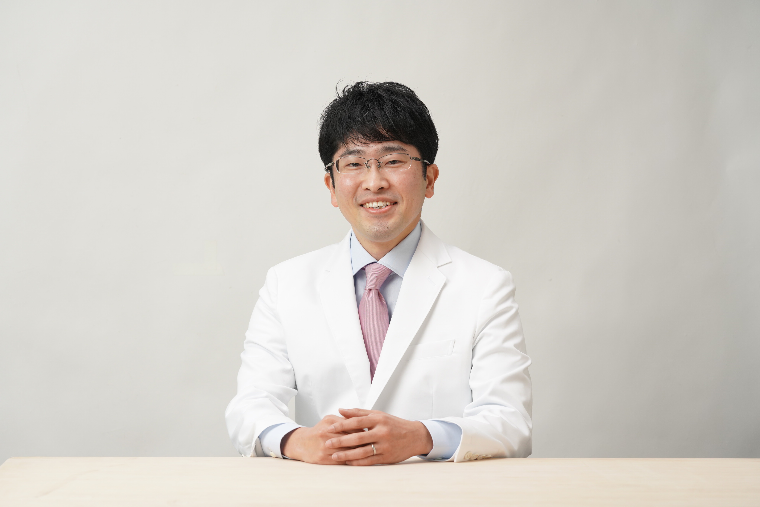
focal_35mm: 135
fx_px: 2850
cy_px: 254
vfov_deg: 10.2
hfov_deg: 15.2
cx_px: 380
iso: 1000
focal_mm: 135
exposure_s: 1/160
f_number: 7.1
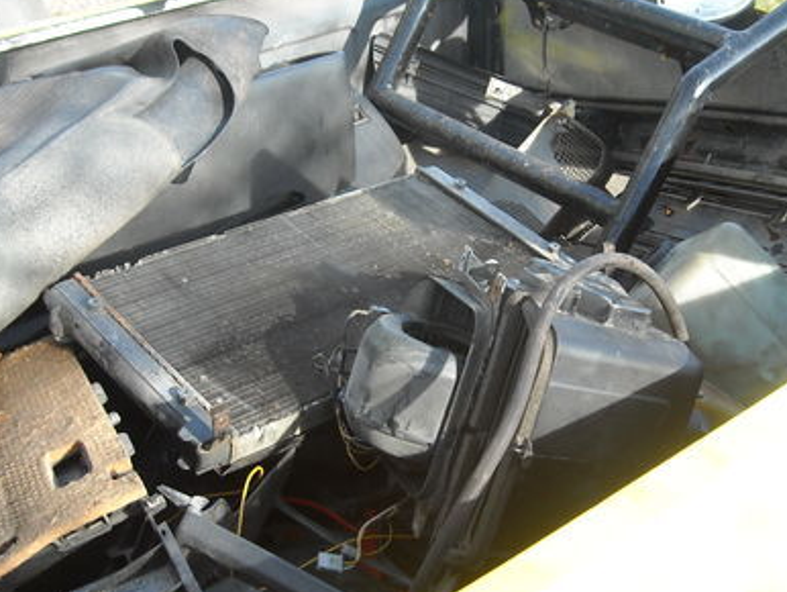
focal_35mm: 58
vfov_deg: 25.2
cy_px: 263
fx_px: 1319
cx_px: 410
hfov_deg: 33.2
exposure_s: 1/125
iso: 64
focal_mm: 5.7
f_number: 2.8
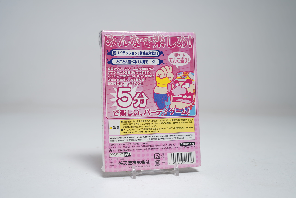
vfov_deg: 30.5
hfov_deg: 44.5
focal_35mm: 44
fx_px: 362
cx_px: 148
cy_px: 99
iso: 64
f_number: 5
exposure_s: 1/6
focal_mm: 44
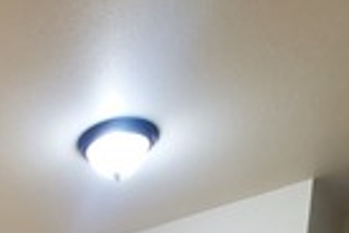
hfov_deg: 38.6
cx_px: 25
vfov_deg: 15.7
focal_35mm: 47
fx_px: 456
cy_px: 545
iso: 400
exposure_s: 1/59
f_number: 2.2
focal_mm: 1.8
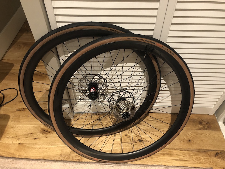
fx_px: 182
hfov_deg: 63.4
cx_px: 112
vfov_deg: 49.7
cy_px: 84
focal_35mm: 28
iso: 100
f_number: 1.8
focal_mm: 3.99
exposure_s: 1/11
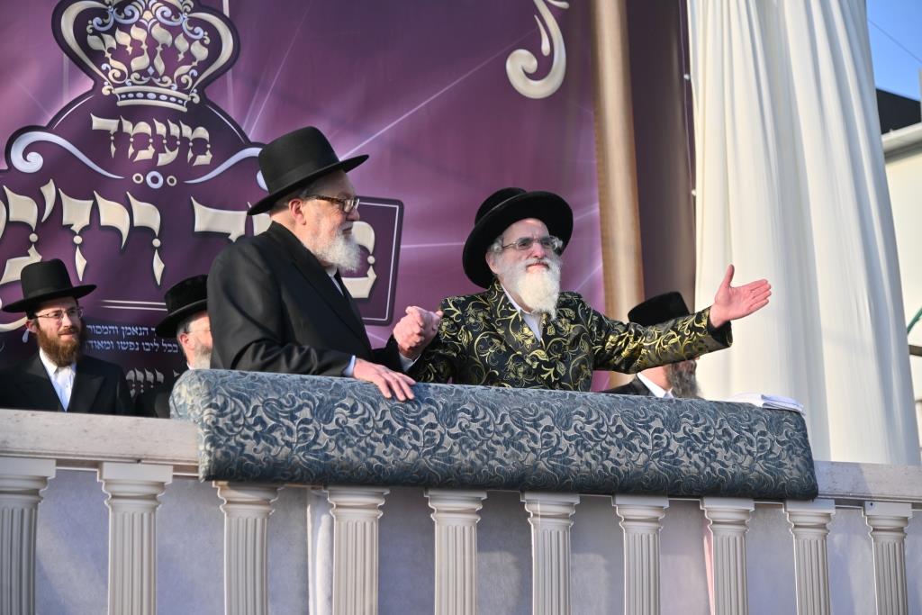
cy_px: 308
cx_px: 461
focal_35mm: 85
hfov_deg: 23.9
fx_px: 2177
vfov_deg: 16.1
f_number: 4
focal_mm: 85
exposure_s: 1/640
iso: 80
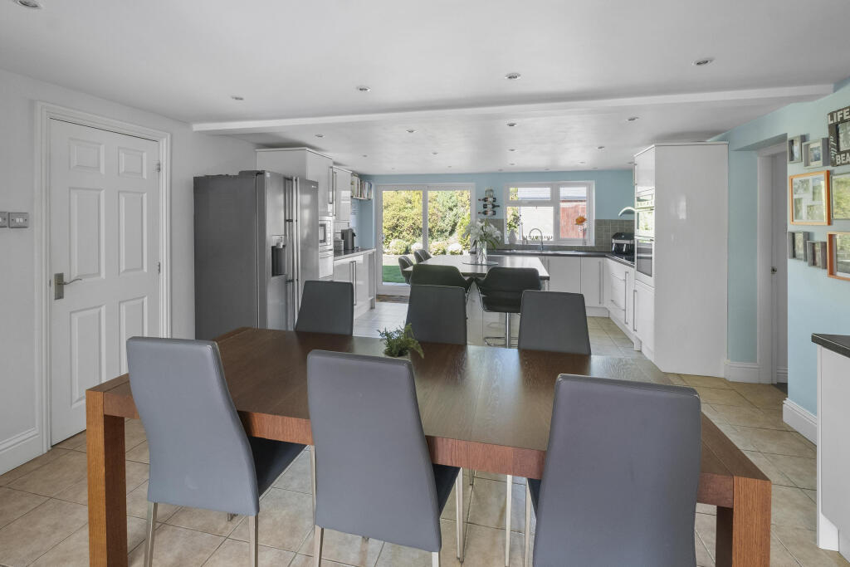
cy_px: 284
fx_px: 354
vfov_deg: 77.3
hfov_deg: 100.4
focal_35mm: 15
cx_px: 425
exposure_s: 1/7
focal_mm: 10
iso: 3200
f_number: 8
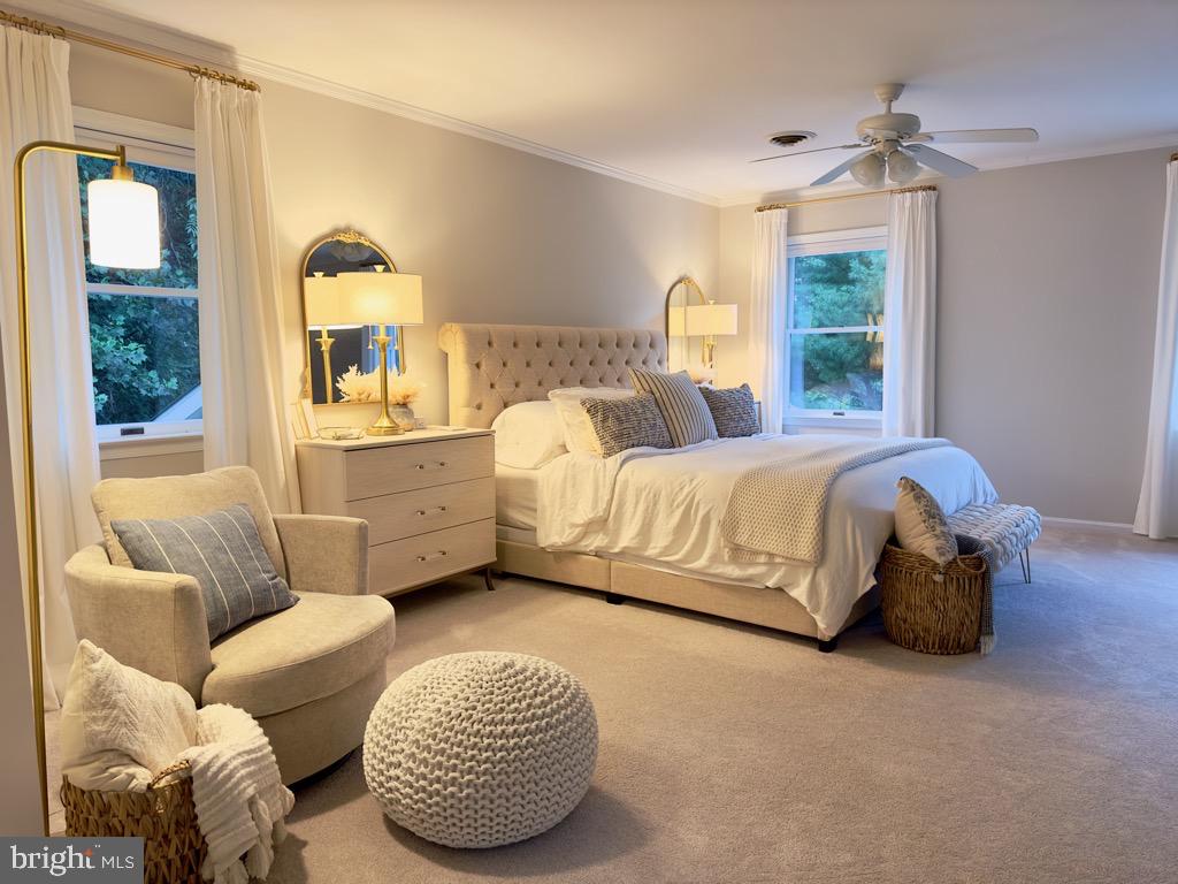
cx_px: 589
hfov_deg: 71.6
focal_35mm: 24
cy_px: 442
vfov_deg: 56.8
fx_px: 817
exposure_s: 1/60
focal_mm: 6.86
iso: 125
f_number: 1.78
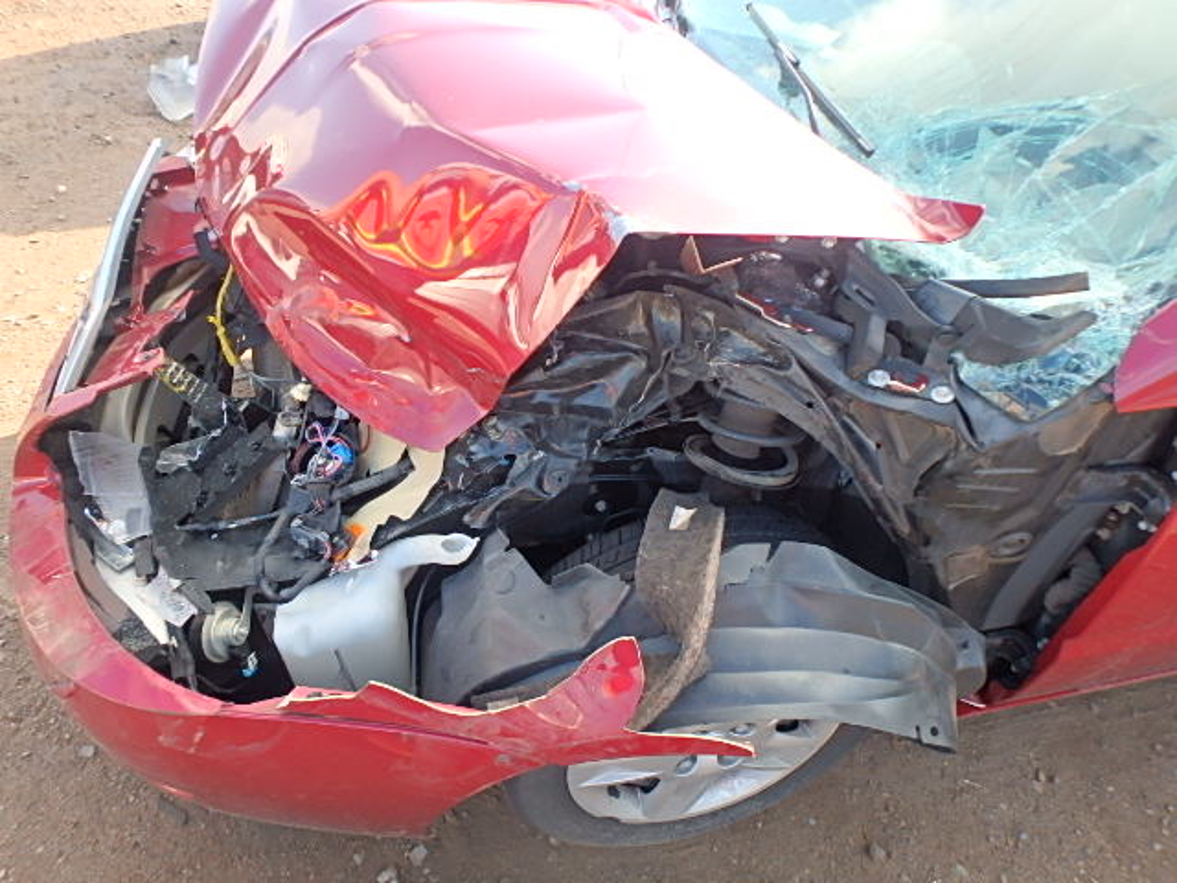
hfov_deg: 79.0
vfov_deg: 63.4
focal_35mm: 21
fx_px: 714
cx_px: 588
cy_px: 442
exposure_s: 1/125
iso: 125
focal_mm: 3.7
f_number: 3.5
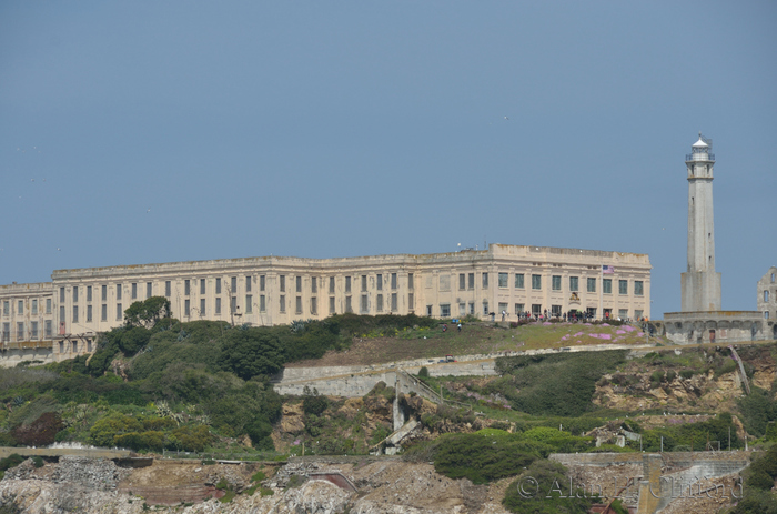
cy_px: 257
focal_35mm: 202
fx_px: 4360
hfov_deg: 10.2
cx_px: 388
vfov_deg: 6.7
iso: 125
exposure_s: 1/800
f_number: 9
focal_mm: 135
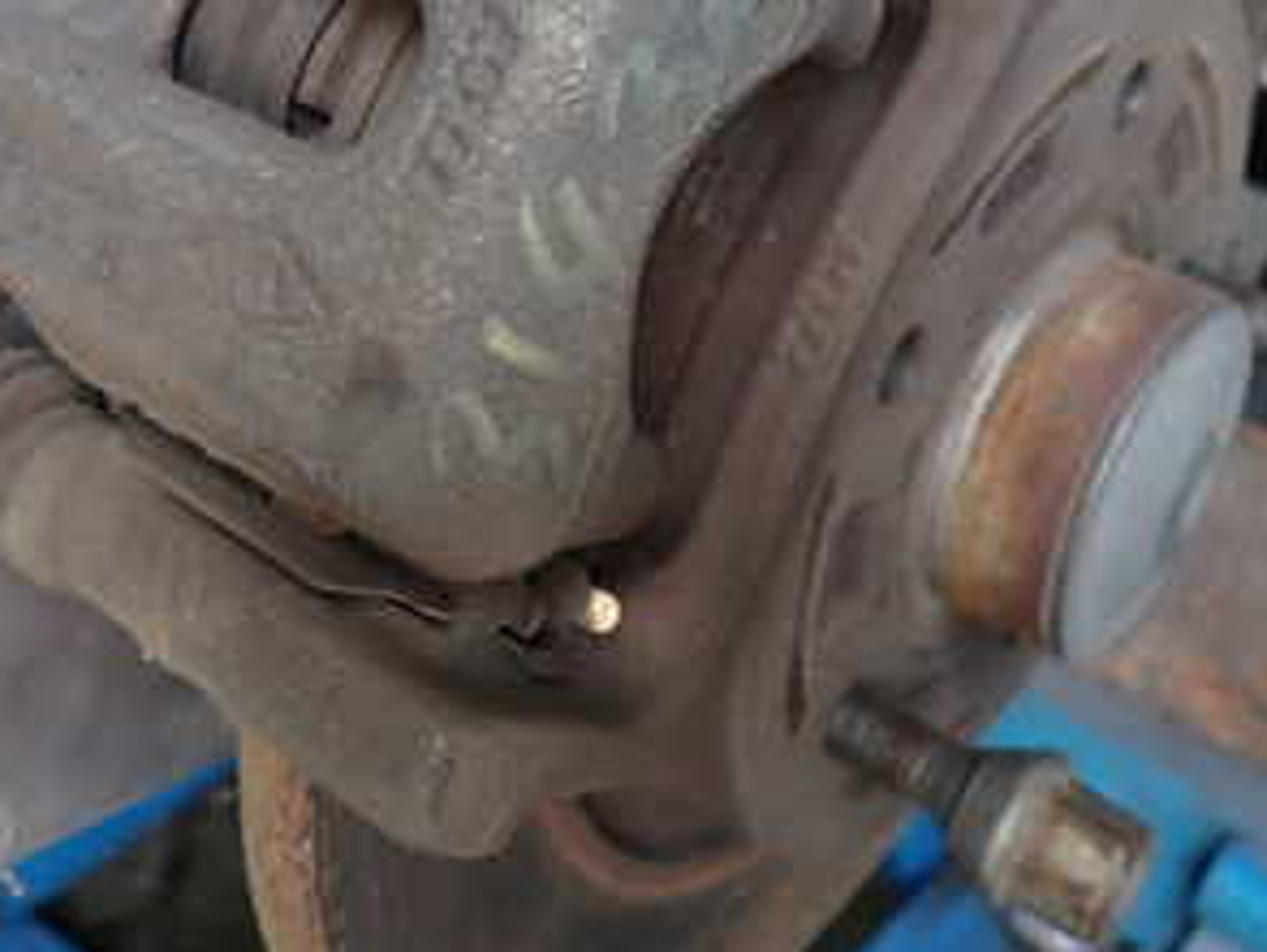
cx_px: 362
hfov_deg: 36.8
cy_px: 108
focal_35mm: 51
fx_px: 1868
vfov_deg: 27.6
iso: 100
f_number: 2
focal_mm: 4.5
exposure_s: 1/60
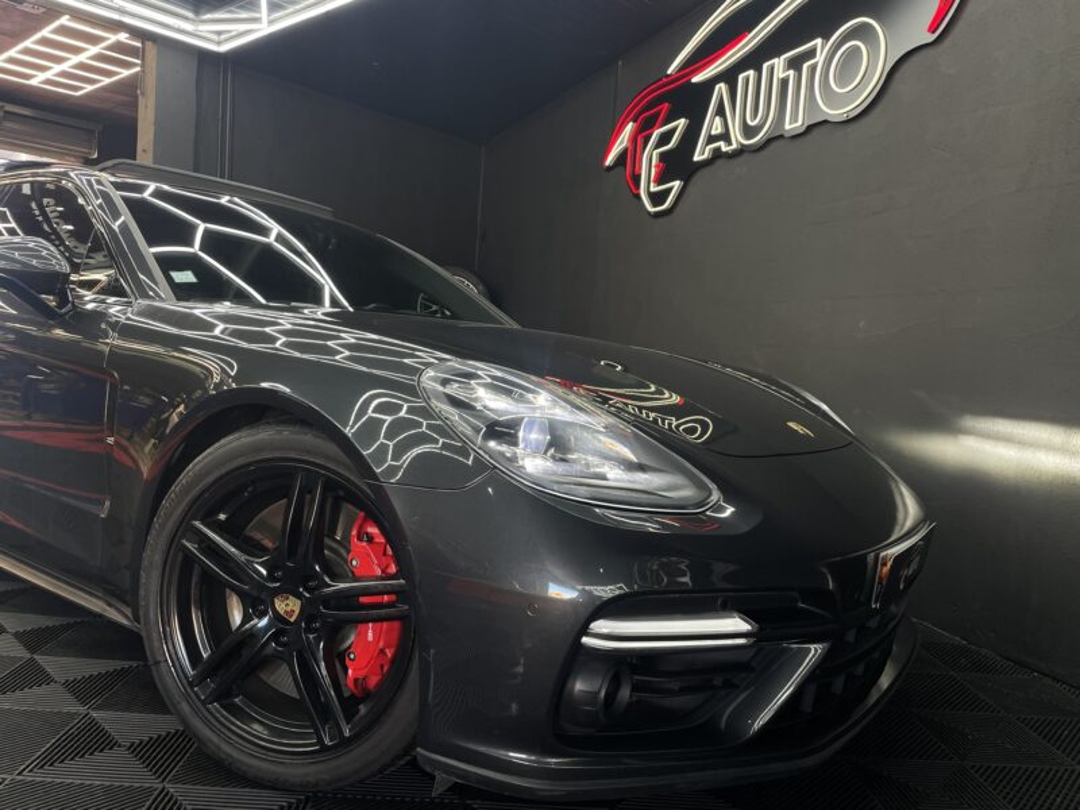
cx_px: 540
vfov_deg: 53.1
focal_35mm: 26
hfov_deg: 67.3
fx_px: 811
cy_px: 405
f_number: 1.6
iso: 64
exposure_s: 1/100
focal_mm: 4.2
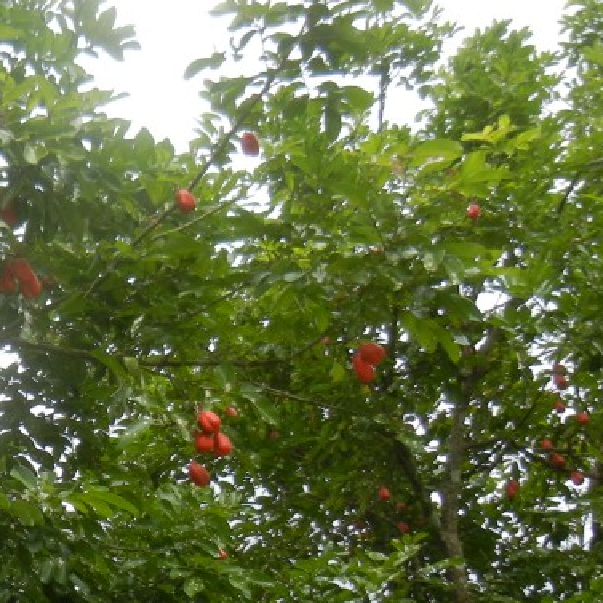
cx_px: -200
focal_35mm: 72
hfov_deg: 21.5
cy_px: 590
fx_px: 1419
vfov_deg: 23.1
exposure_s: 1/703
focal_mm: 5.4
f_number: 3.5
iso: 160
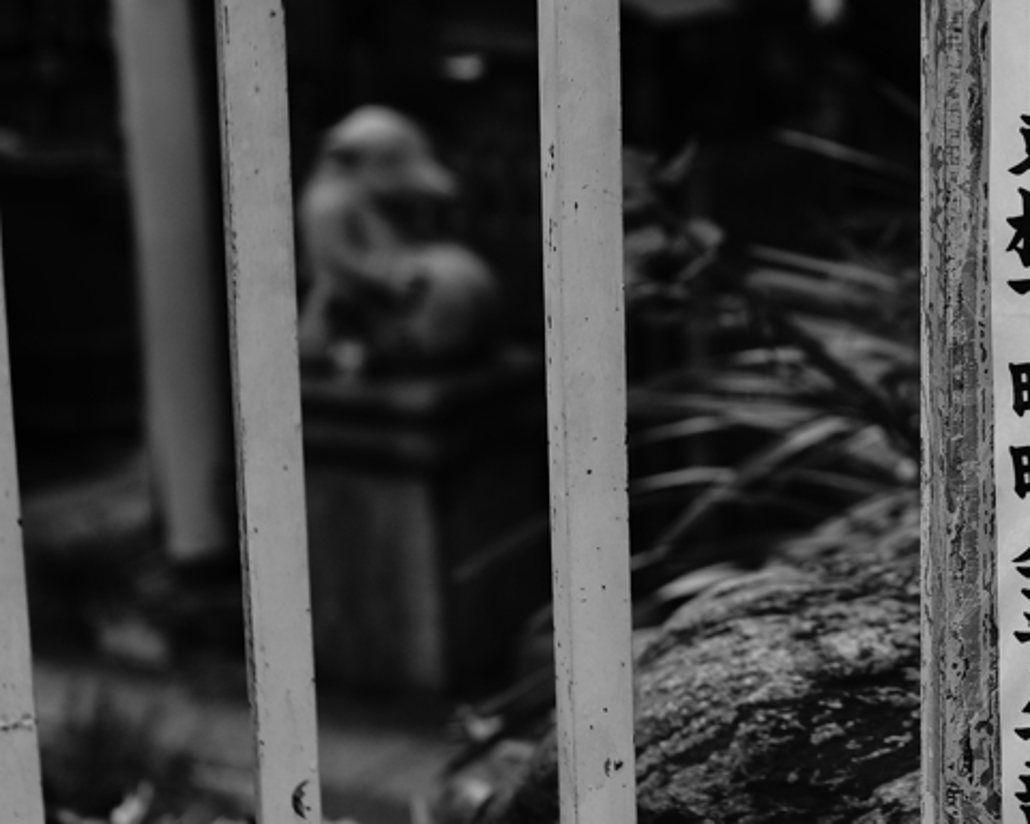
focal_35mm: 90
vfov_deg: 17.1
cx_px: 1064
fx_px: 2744
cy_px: 350
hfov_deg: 20.5
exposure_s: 1/80
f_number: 3.2
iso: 100
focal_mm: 30
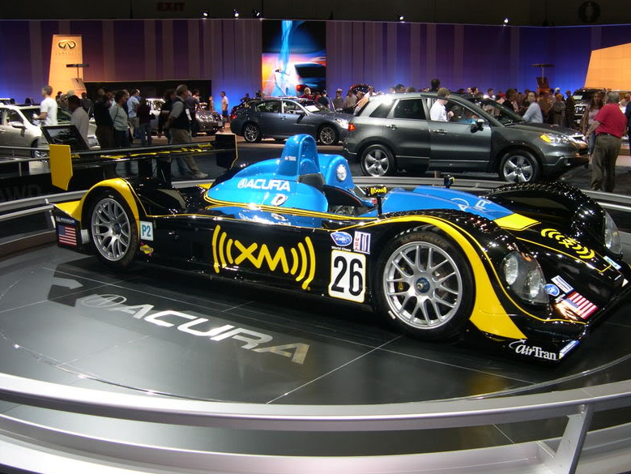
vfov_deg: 36.8
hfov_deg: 47.8
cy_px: 233
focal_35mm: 39
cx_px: 322
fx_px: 711
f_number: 2.8
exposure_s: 1/30
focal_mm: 8
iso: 100
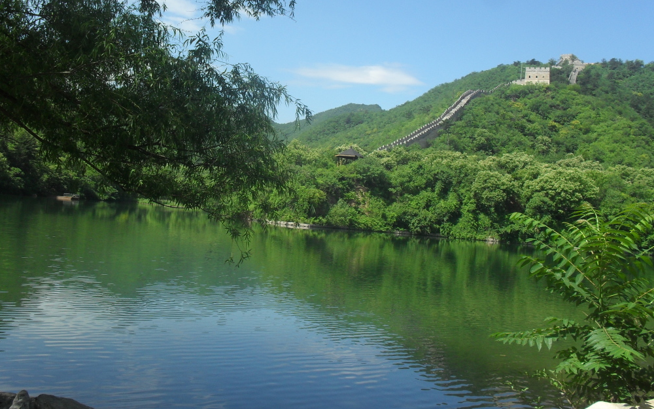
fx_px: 677
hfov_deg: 51.5
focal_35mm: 38
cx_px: 322
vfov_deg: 33.6
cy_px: 190
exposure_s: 1/125
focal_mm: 6.3
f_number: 8.4
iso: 100
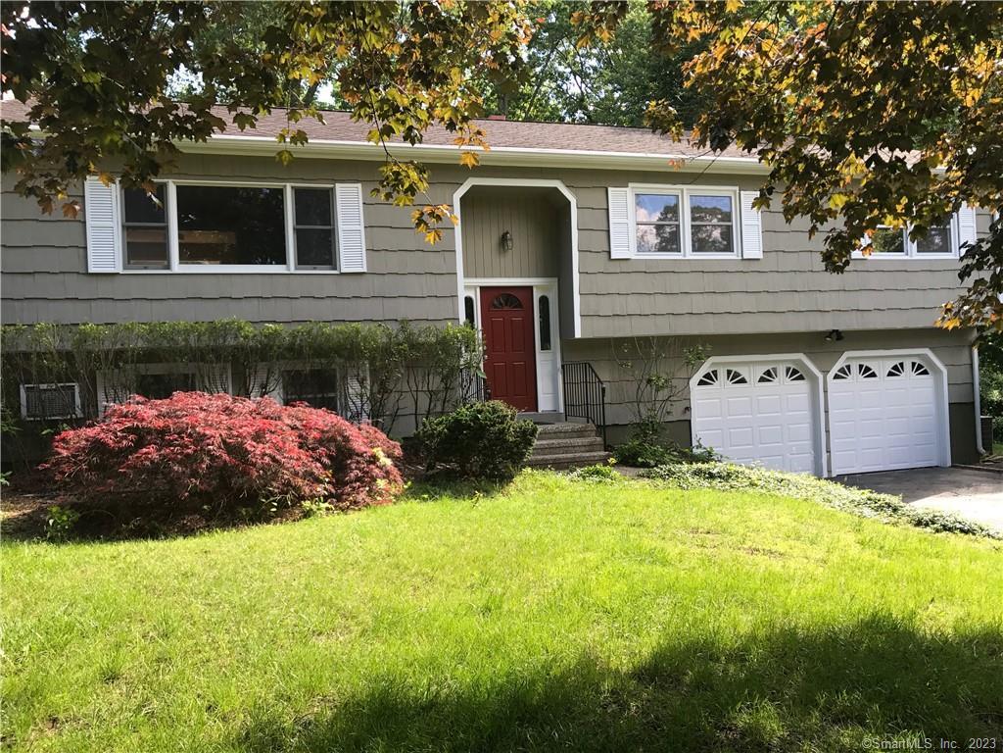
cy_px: 376
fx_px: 811
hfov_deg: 63.4
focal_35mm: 28
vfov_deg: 49.7
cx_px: 502
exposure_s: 1/241
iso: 20
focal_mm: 3.99
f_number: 1.8
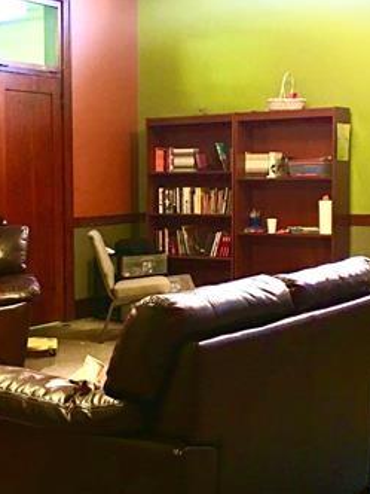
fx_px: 955
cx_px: 68
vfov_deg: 29.0
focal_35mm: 67
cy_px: 259
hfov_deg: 21.6
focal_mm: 4.15
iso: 100
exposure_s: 1/10
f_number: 2.2
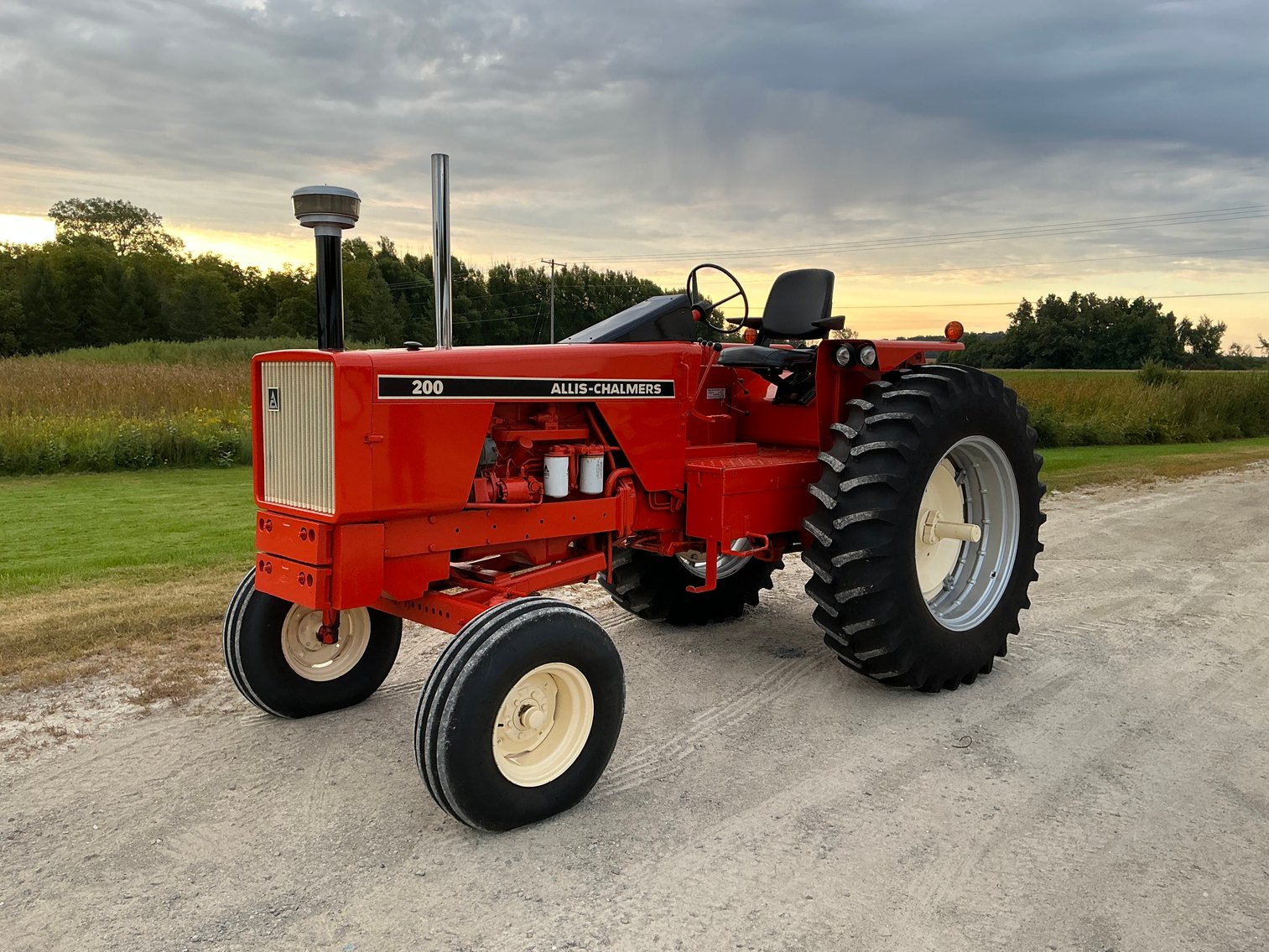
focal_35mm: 28
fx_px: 1027
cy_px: 476
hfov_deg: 63.4
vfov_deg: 49.8
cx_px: 634
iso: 20
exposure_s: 1/159
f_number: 1.8
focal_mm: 3
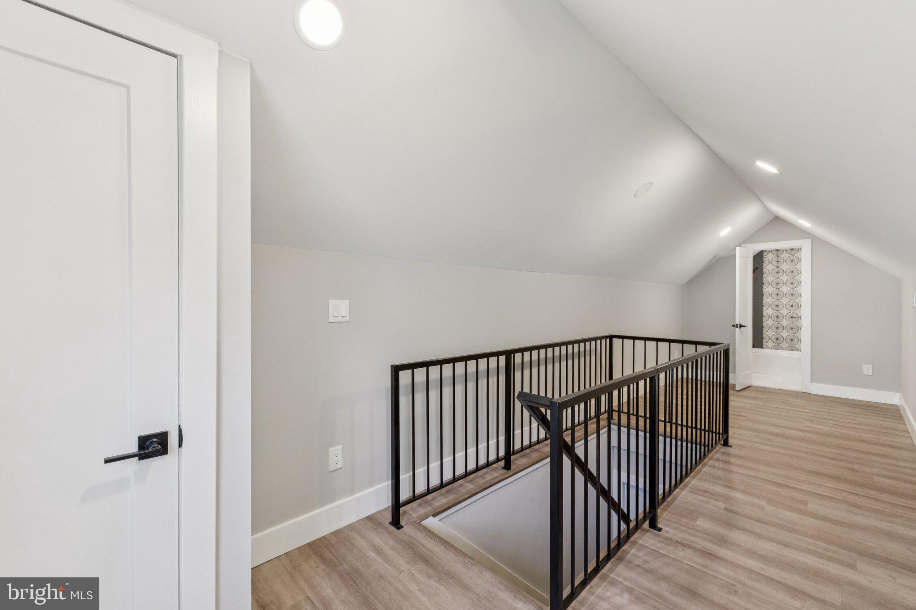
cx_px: 458
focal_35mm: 15
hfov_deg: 100.4
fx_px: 382
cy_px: 305
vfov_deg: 77.3
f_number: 9
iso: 250
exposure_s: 1/6
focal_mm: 10
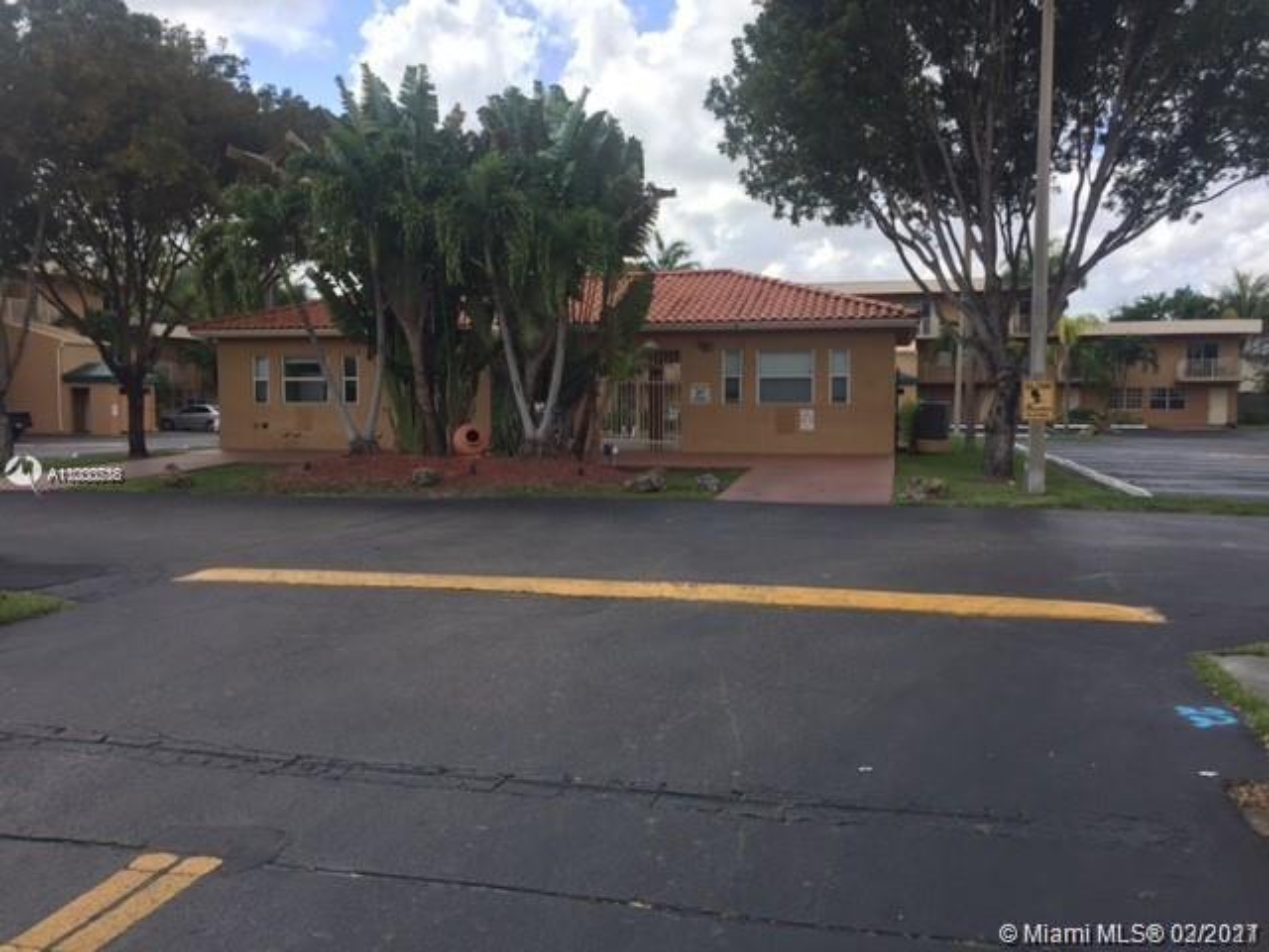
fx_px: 1063
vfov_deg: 48.2
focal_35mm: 29
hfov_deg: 61.7
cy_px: 476
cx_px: 634
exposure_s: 1/1276
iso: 32
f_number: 2.2
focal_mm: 4.15
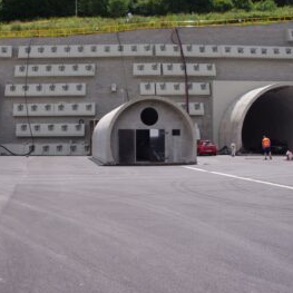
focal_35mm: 51
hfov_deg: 33.3
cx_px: 114
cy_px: 140
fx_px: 488
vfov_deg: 33.4
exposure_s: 1/320
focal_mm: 24
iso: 160
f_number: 8
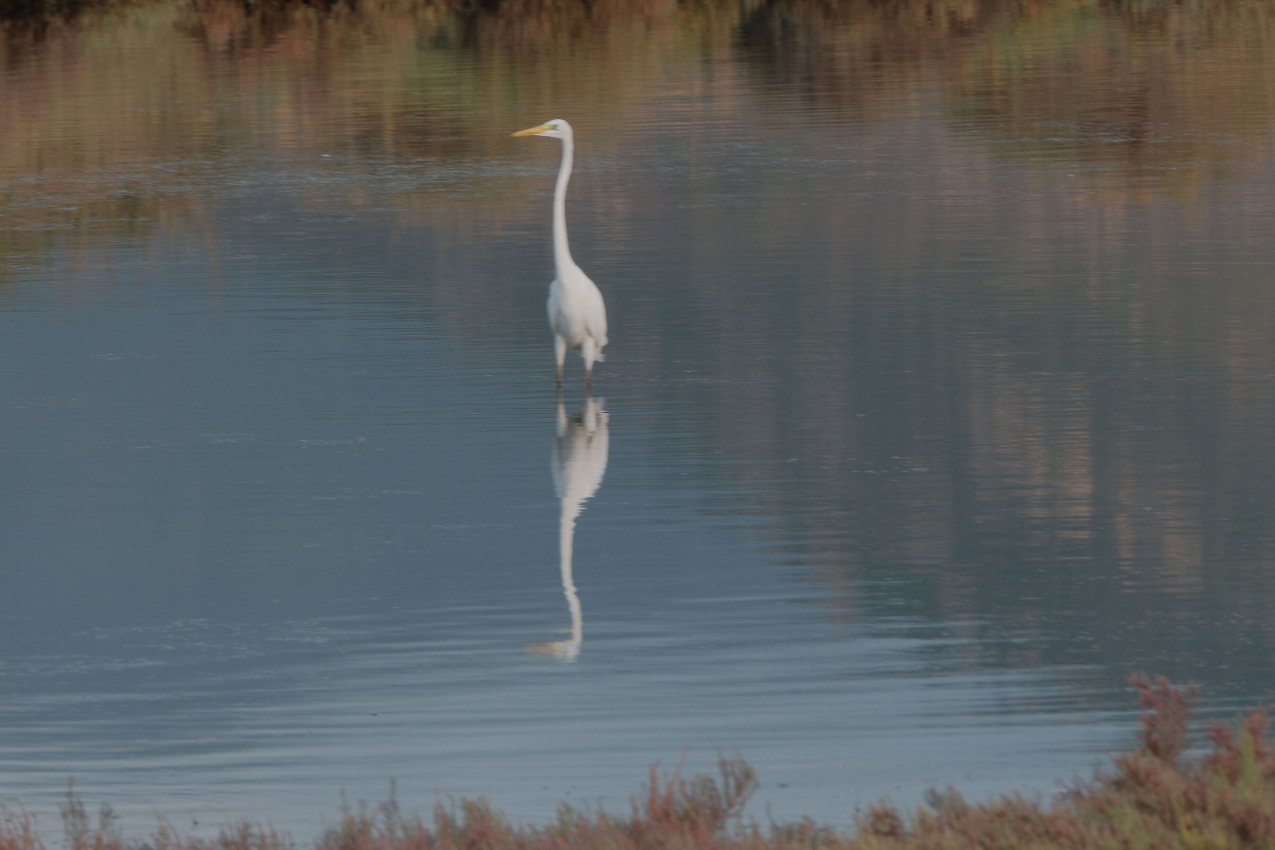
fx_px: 22311
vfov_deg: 2.2
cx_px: 638
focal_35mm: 630
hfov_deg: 3.3
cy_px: 425
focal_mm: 420
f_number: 16
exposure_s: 1/100
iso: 800
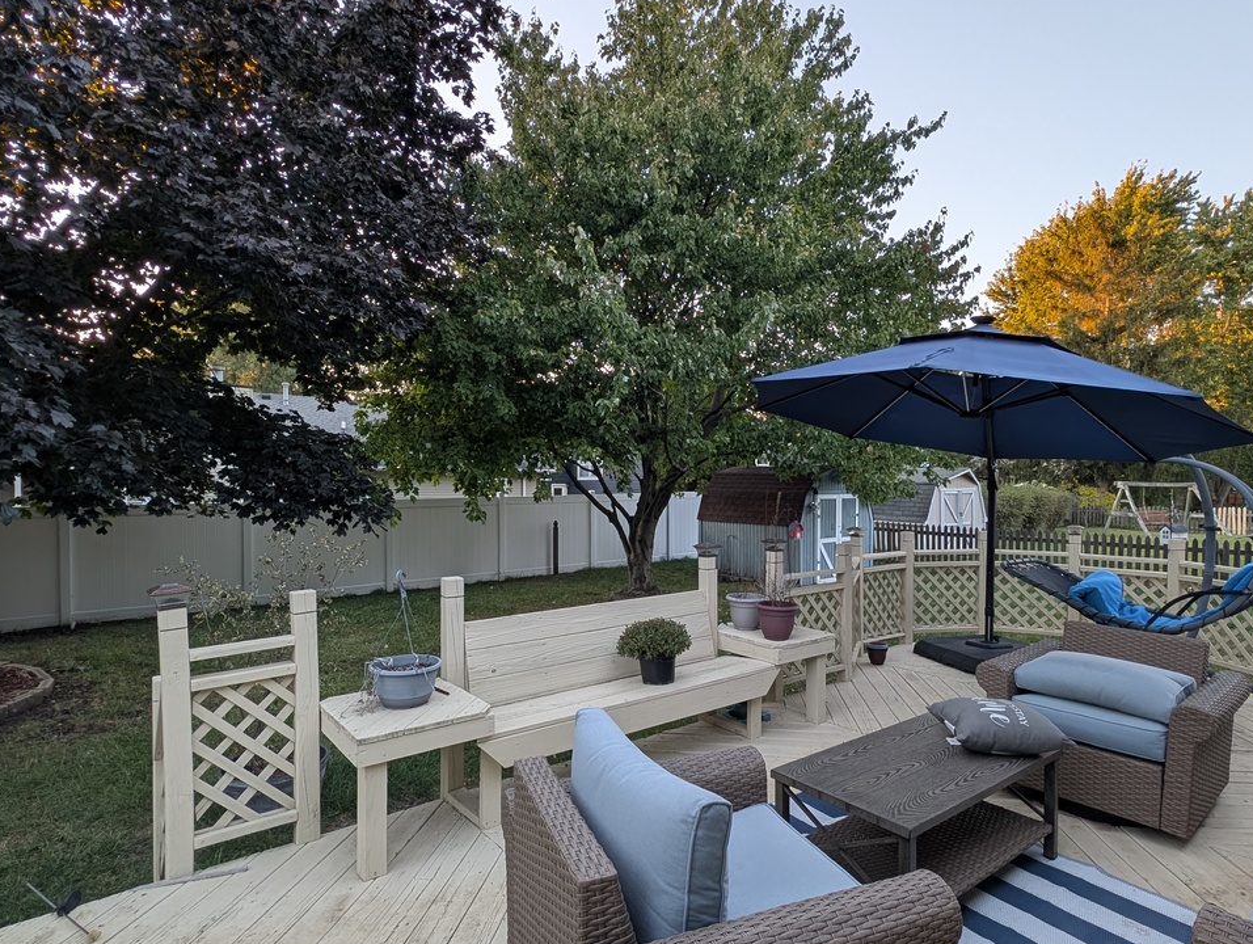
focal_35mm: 18
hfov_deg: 87.6
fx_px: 653
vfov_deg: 71.7
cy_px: 489
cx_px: 658
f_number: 1.95
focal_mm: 2.23
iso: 41
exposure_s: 1/125
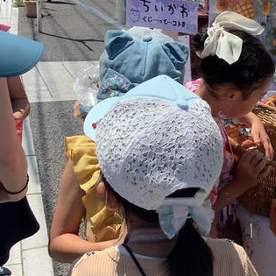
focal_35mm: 64
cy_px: 118
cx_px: 220
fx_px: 577
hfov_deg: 26.4
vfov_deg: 26.9
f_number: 2.4
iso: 25
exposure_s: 1/1116
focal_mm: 3.3
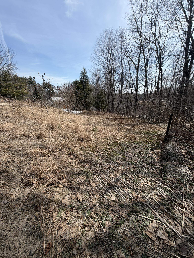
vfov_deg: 102.1
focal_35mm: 14
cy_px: 129
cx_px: 97
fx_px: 105
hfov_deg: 85.7
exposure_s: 1/789
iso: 20
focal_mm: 2.22
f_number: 2.2
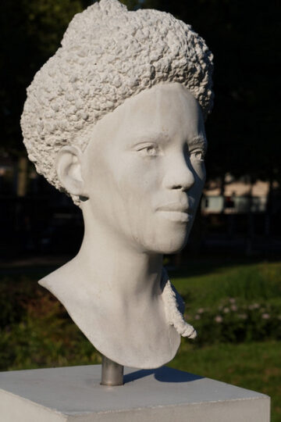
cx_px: 140
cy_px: 211
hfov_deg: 16.6
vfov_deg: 24.6
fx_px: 966
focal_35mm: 82
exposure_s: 1/250
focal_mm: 55
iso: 100
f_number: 10
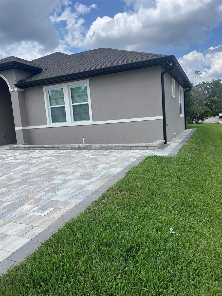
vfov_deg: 67.3
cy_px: 148
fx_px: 222
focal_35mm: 26
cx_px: 111
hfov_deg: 53.1
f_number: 1.5
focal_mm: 5.7
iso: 50
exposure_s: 1/3165
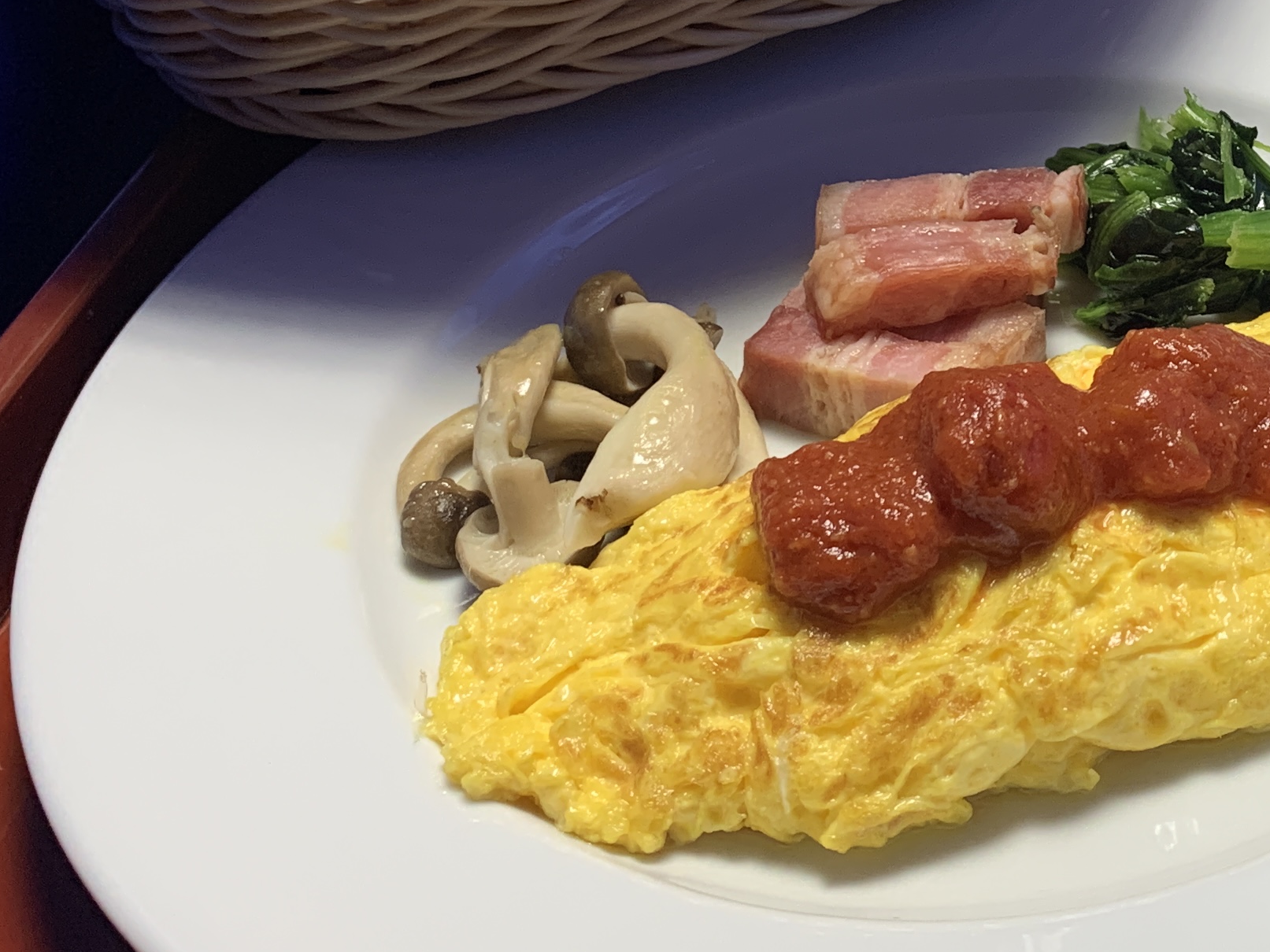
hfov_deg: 28.0
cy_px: 87
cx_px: 1279
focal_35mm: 65
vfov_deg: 22.0
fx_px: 2385
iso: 100
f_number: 1.8
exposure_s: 1/92
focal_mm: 4.25
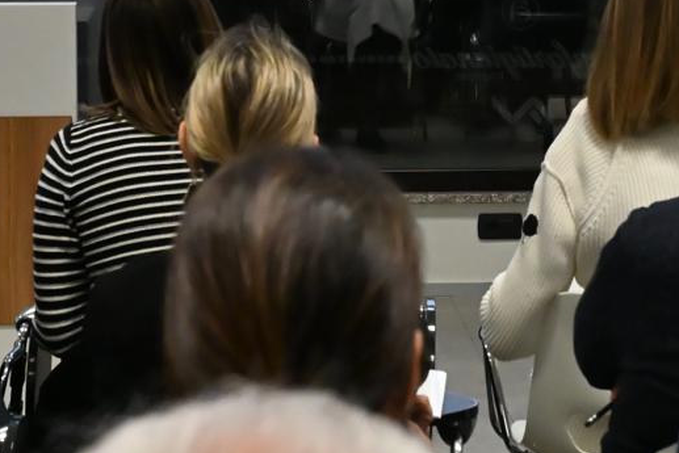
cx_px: 496
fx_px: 3150
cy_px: 37
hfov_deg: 12.3
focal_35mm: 167
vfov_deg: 8.2
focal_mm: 48
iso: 6400
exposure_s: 1/125
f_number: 7.1
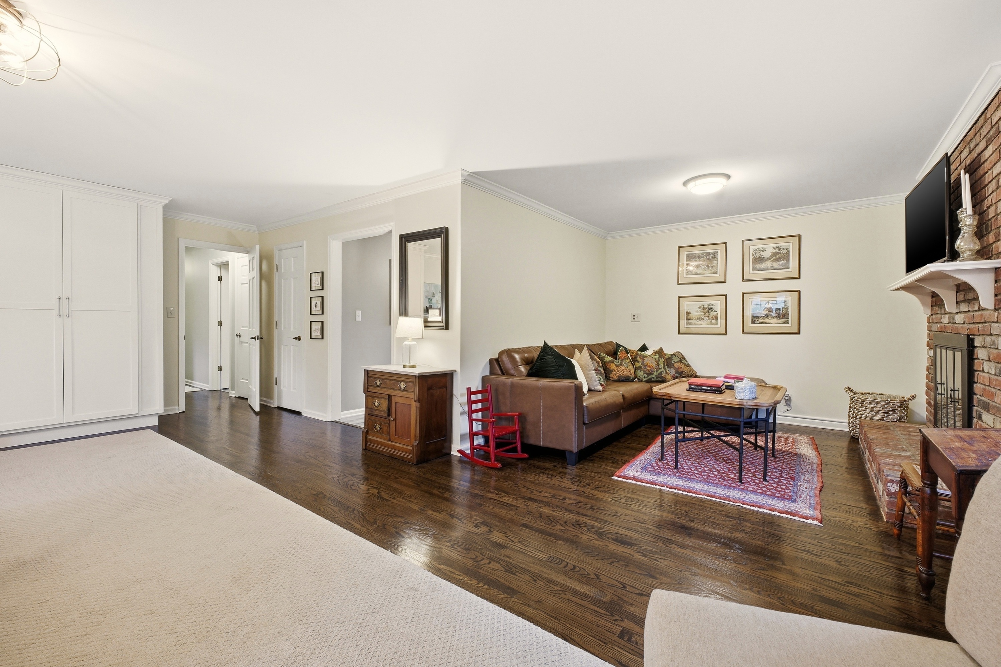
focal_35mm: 15
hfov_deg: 100.4
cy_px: 334
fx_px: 417
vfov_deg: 77.3
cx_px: 500
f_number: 9
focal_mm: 10
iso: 400
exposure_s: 1/30
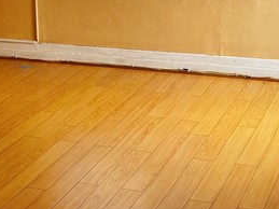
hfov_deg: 20.4
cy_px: 42
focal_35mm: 95
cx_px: 55
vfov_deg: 15.4
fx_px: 765
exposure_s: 1/121
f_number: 1.78
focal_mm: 6.76
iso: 100
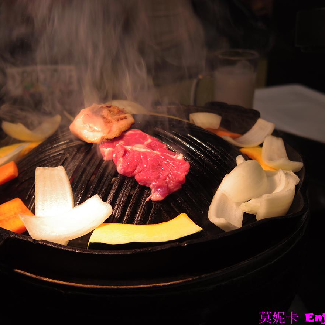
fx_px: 499
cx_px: 156
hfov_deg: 36.1
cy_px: 160
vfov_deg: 36.1
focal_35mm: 47
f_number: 1.9
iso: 160
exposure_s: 1/60
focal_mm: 8.5
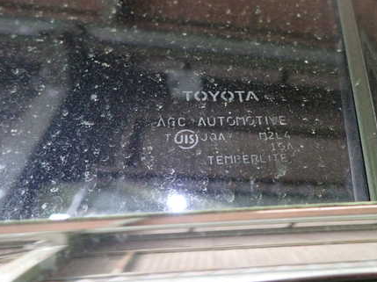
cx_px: 246
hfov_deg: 51.8
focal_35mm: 35
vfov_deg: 40.5
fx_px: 381
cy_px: 119
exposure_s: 1/25
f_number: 2
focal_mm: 4.5
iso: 800
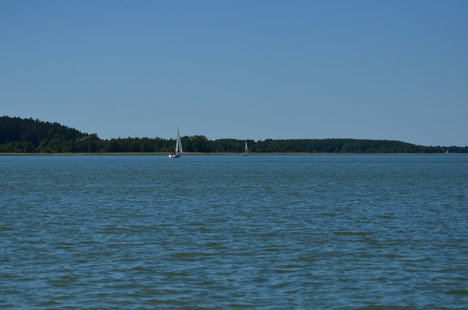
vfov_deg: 11.1
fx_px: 1595
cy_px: 155
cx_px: 234
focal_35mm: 123
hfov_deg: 16.7
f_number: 4.5
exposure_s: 1/8000
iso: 360
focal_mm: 82
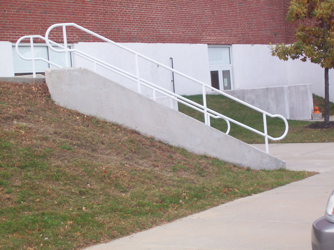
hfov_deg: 22.5
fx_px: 839
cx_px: 167
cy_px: 125
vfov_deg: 17.0
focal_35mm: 87
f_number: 4.3
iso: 80
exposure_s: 1/127
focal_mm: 14.3
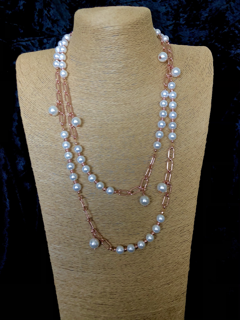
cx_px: 120
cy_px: 160
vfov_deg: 63.4
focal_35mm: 28
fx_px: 259
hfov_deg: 49.7
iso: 64
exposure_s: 1/15
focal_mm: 3.99
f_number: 1.8
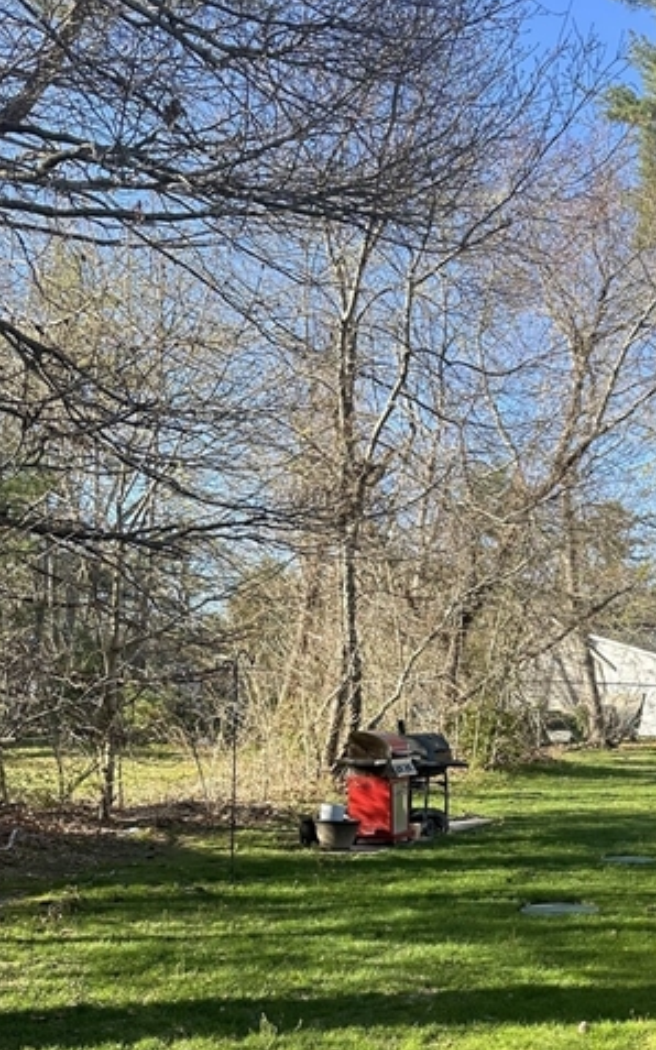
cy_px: 836
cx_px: 599
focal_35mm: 41
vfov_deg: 45.8
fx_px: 1173
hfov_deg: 29.8
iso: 80
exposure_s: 1/1083
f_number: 1.78
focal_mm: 6.86
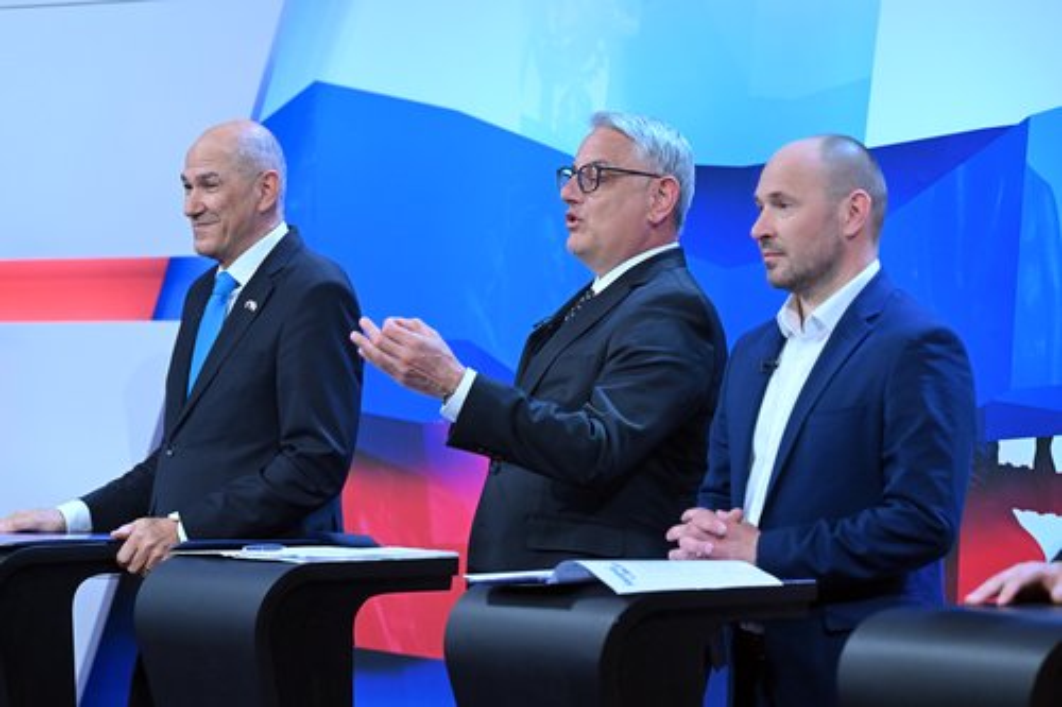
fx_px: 5013
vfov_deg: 8.1
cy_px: 354
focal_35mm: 170
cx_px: 531
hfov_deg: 12.1
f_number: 5.6
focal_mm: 170
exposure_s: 1/160
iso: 4000
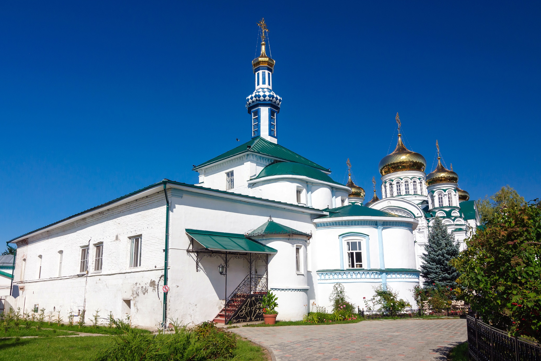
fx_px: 399
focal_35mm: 27
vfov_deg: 48.7
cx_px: 260
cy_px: 184
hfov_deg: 68.3
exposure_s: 1/400
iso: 200
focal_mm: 17
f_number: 10
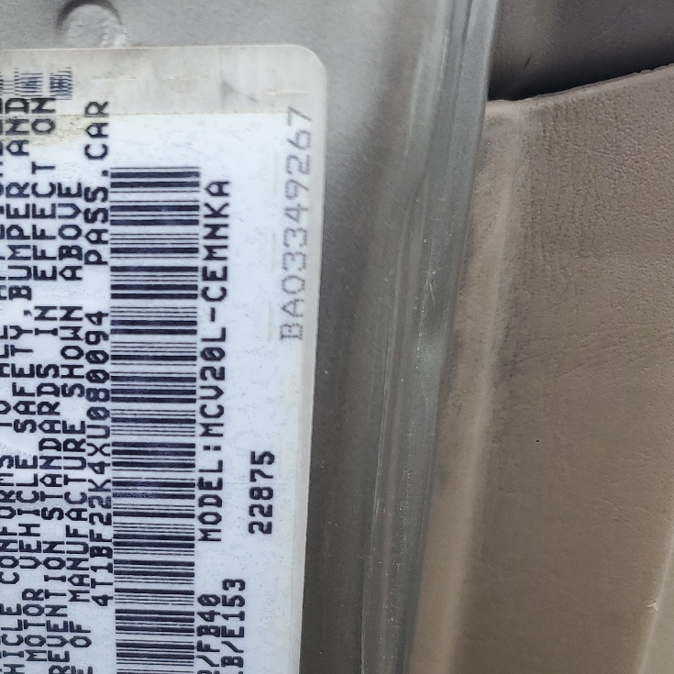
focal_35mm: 50
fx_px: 1101
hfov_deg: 32.3
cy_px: 495
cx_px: 64
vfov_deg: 33.4
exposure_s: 1/217
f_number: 1.5
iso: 50
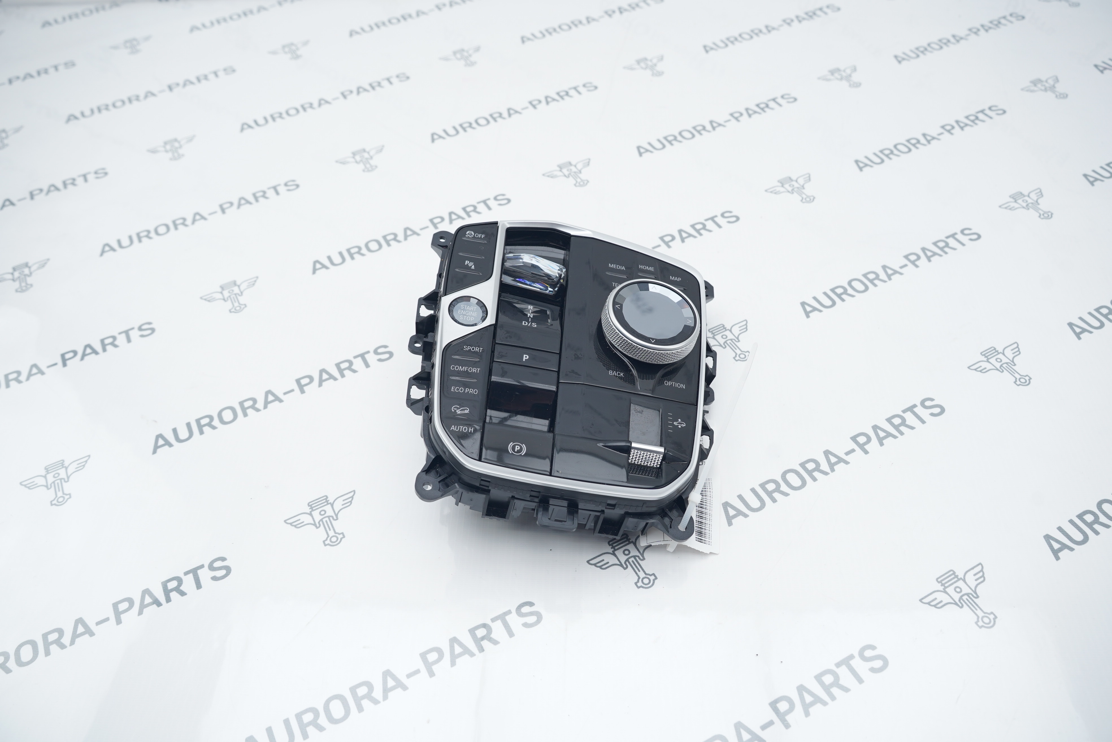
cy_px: 371
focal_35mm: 28
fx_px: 865
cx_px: 556
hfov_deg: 65.5
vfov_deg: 46.4
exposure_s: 1/160
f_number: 6.3
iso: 500
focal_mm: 28
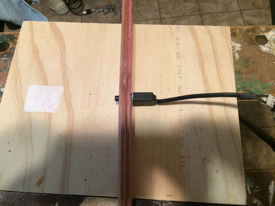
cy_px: 103
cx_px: 138
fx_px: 230
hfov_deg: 61.7
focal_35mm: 29
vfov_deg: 48.2
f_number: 2.2
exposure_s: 1/30
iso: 125
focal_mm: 4.15
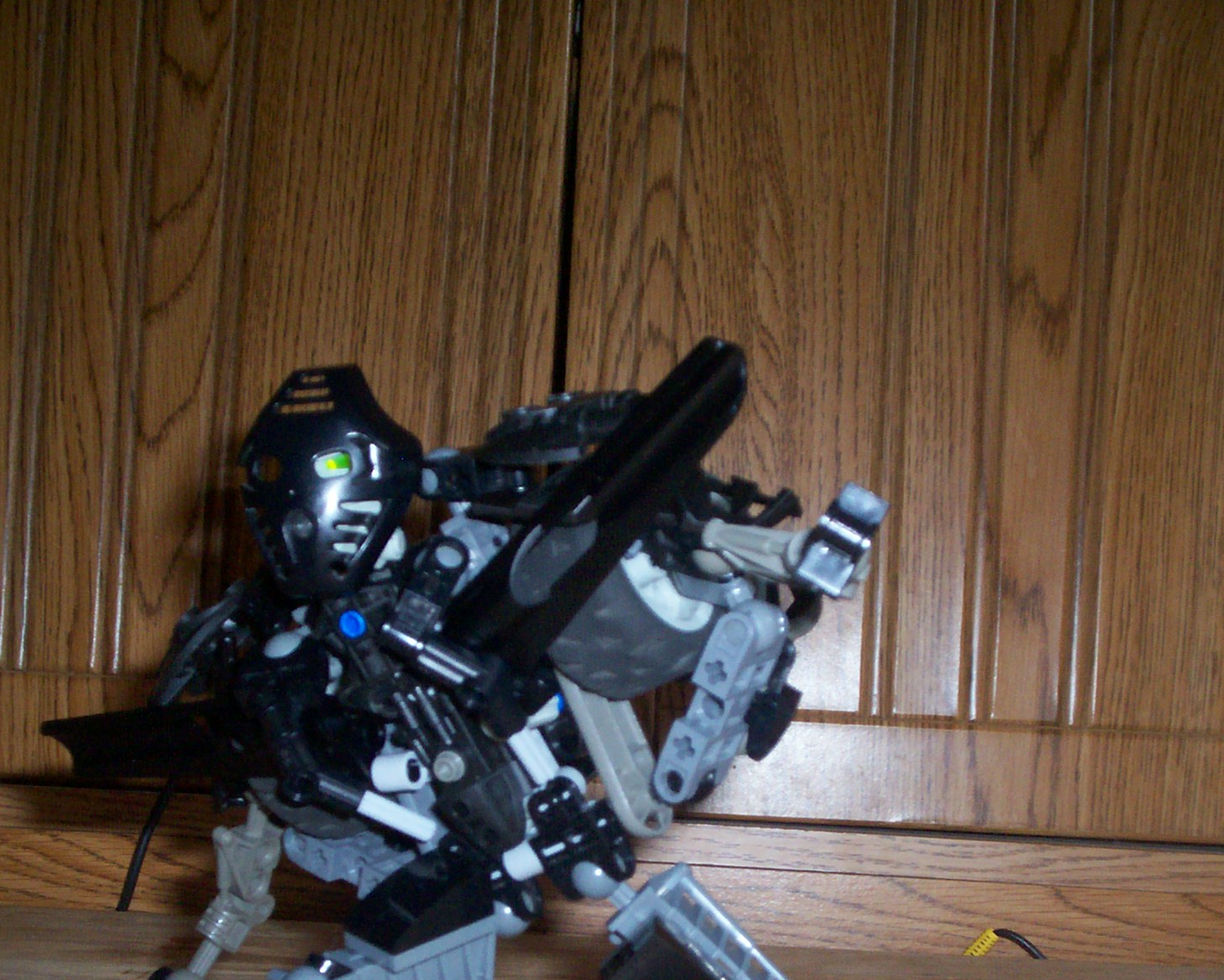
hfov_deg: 33.6
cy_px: 731
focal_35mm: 56
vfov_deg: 26.8
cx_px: 648
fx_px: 2029
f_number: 4.5
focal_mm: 5.9
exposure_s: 1/64
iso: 140
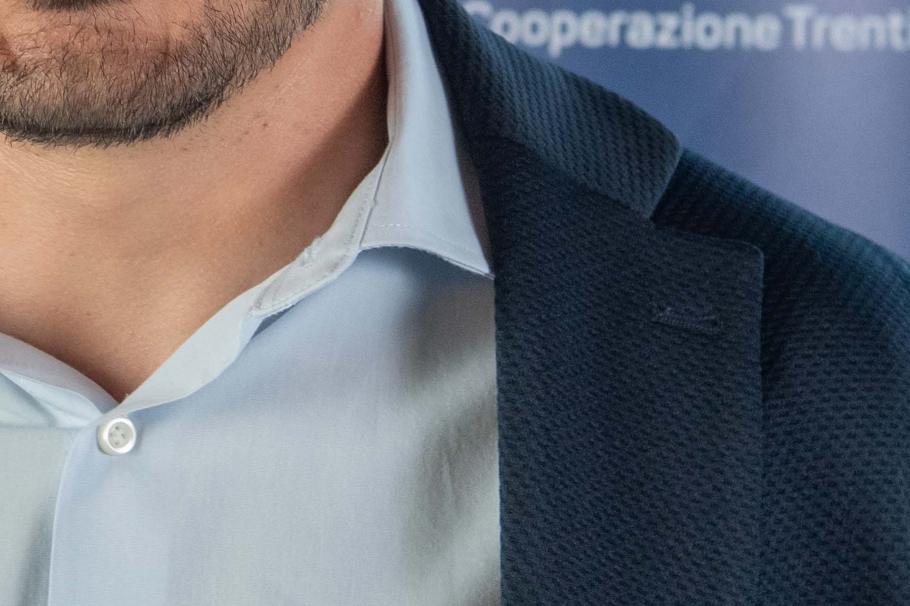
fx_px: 4473
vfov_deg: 7.6
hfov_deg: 11.5
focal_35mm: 177
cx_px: 46
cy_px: -338
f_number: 4.5
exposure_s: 1/125
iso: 640
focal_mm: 36
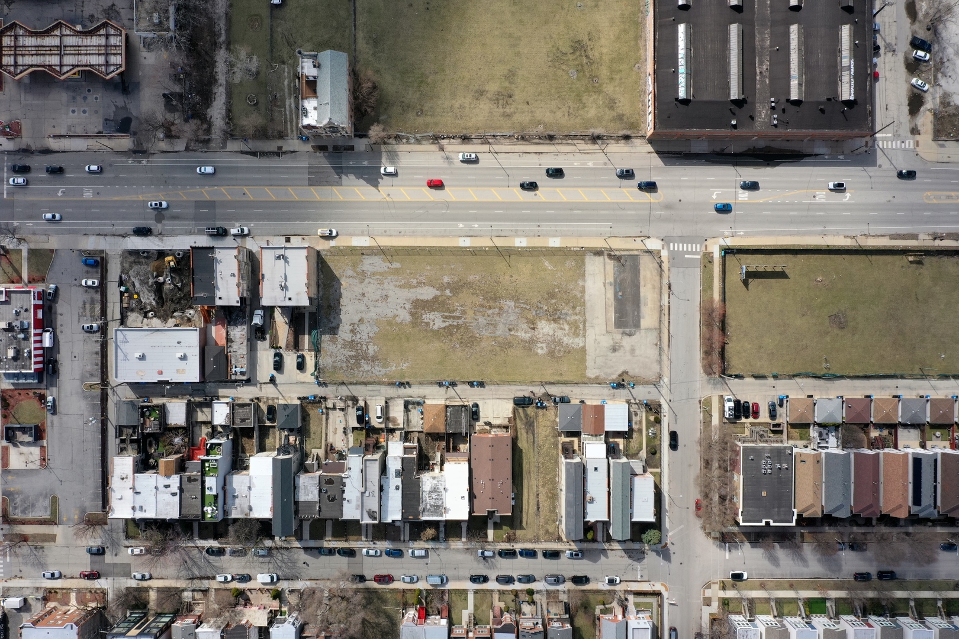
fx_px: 746
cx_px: 480
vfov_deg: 46.4
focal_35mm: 28
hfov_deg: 65.5
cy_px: 320
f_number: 6.3
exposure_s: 1/500
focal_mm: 10.26
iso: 100
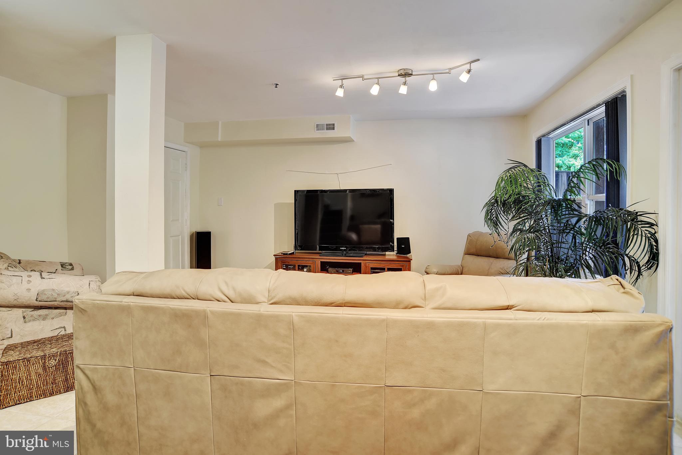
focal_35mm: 18
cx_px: 341
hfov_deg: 90.0
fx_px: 341
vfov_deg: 67.4
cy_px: 228
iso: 400
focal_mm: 18
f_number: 8
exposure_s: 1/6
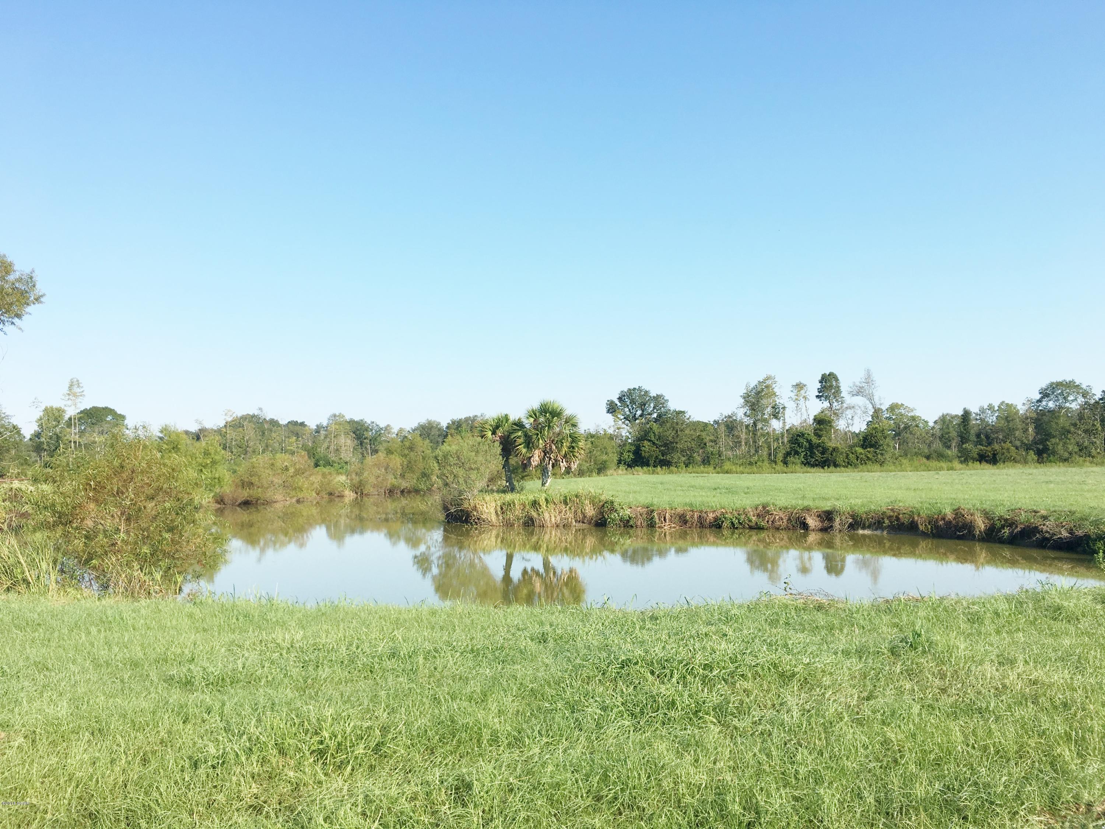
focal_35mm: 29
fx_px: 926
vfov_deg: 48.2
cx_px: 552
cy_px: 414
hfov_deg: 61.7
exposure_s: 1/1304
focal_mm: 4.15
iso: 25
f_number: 2.2
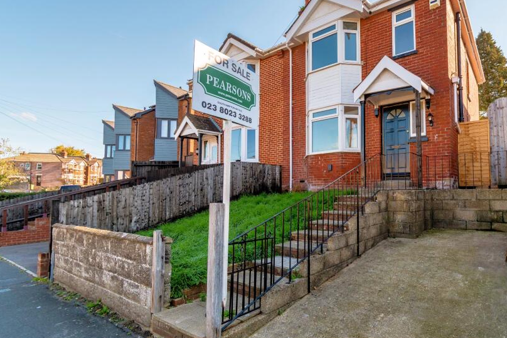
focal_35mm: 19
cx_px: 318
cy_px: 180
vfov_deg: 64.5
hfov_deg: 85.2
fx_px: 268
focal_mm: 10
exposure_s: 1/400
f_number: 7.1
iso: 250
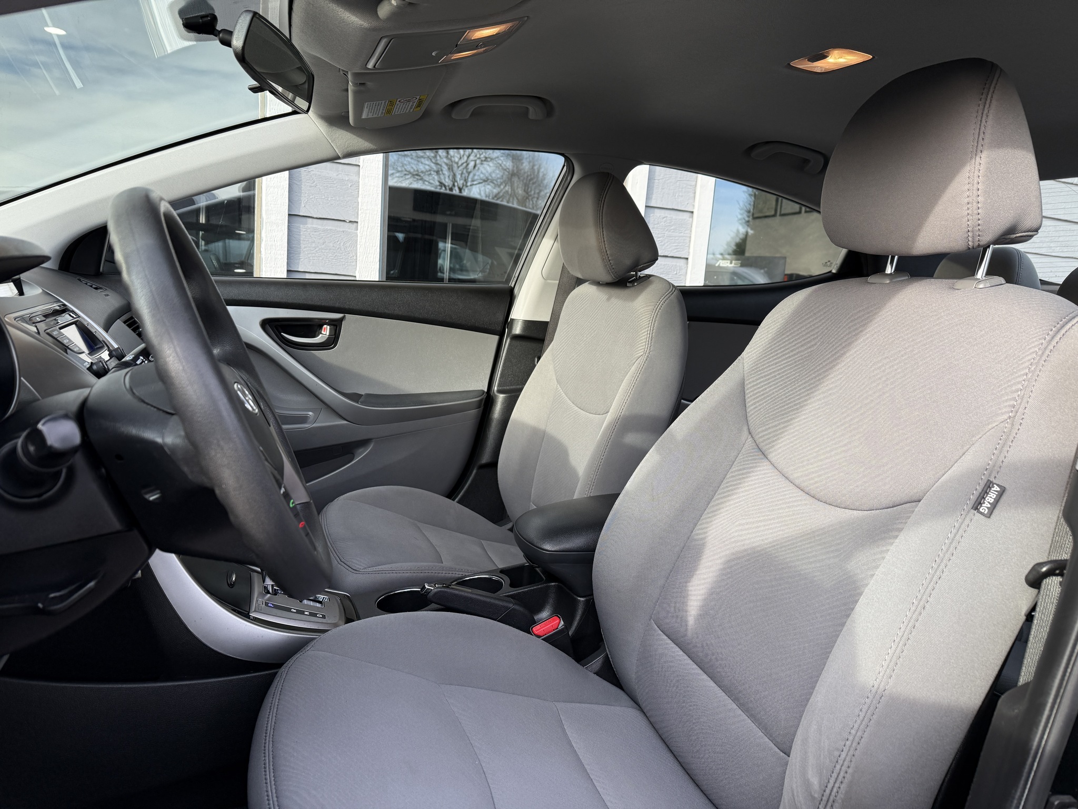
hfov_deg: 71.6
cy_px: 404
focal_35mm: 24
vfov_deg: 56.8
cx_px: 539
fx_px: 747
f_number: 1.78
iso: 100
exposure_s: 1/461
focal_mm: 6.76
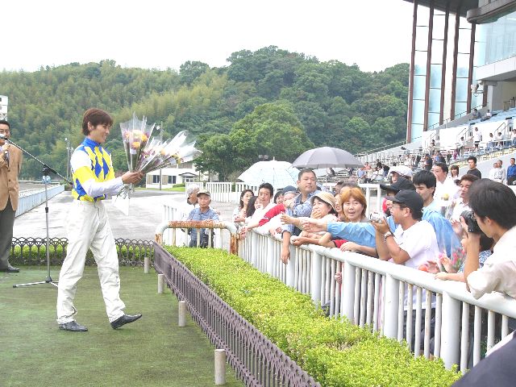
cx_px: 258
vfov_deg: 24.4
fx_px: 894
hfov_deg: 32.2
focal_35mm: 60
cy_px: 194
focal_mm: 10
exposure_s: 1/80
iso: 50
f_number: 2.8
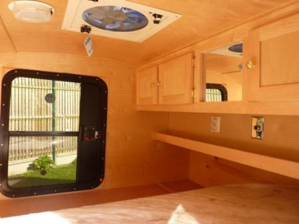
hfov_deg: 69.4
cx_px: 150
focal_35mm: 25
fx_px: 216
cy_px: 112
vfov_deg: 54.9
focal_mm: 4.1
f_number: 3.3
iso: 80
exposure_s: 1/100
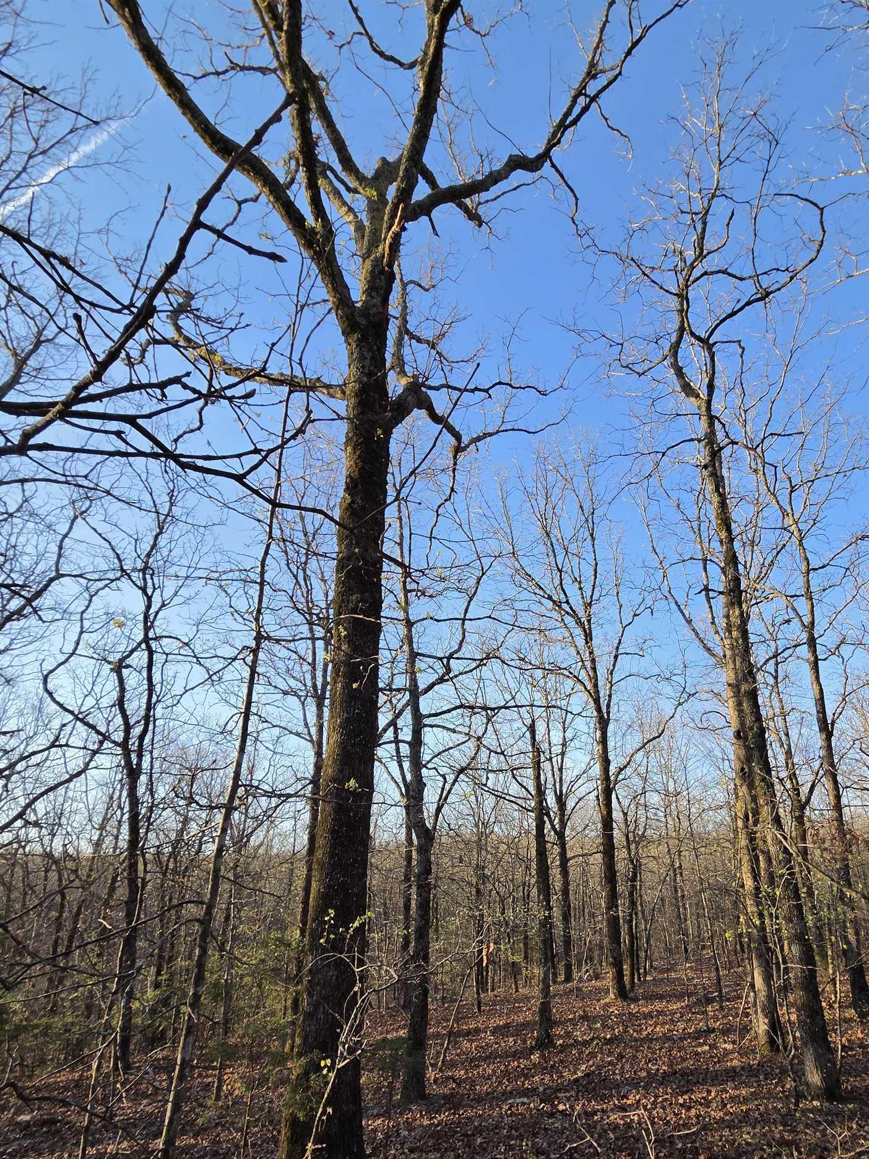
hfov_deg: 77.3
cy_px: 712
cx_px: 515
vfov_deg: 92.9
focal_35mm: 16
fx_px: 536
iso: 100
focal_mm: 2.2
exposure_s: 1/814
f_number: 2.2
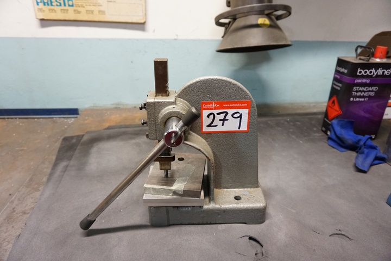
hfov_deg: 73.7
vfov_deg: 53.1
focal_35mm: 24
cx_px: 196
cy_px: 130
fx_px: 261
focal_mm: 16
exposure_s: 1/60
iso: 1600
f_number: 3.5
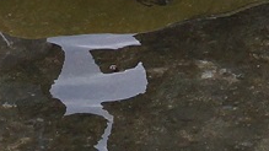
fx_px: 2332
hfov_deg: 6.5
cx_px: 347
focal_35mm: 327
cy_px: -398
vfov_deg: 3.6
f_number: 5.6
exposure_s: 1/400
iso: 400
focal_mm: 28
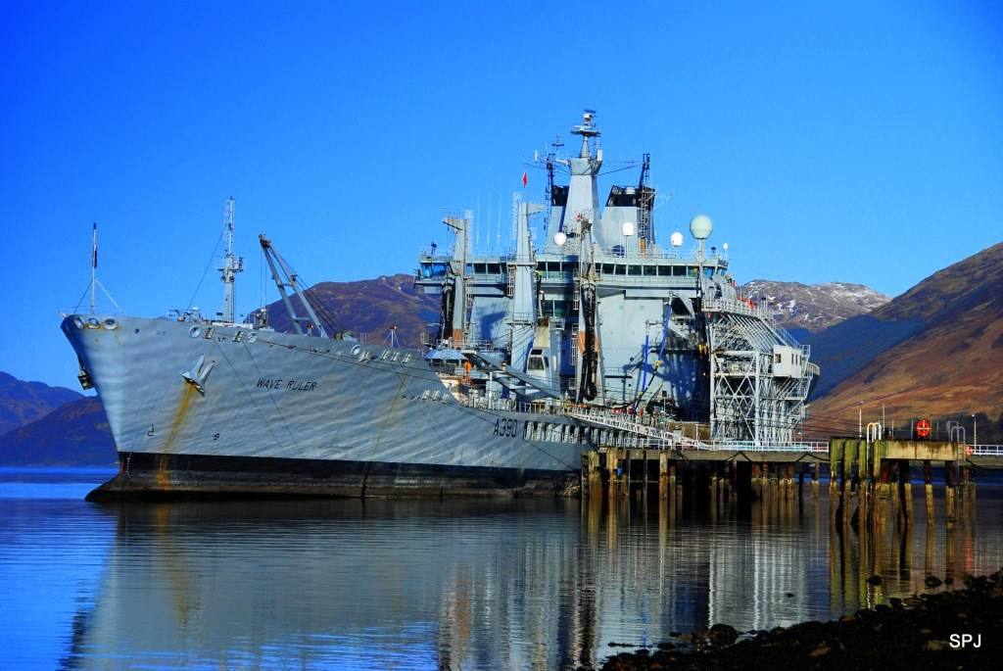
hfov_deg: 16.6
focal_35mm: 123
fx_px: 3430
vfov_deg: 11.2
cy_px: 336
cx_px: 502
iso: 200
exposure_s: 1/1000
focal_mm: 82
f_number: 7.1
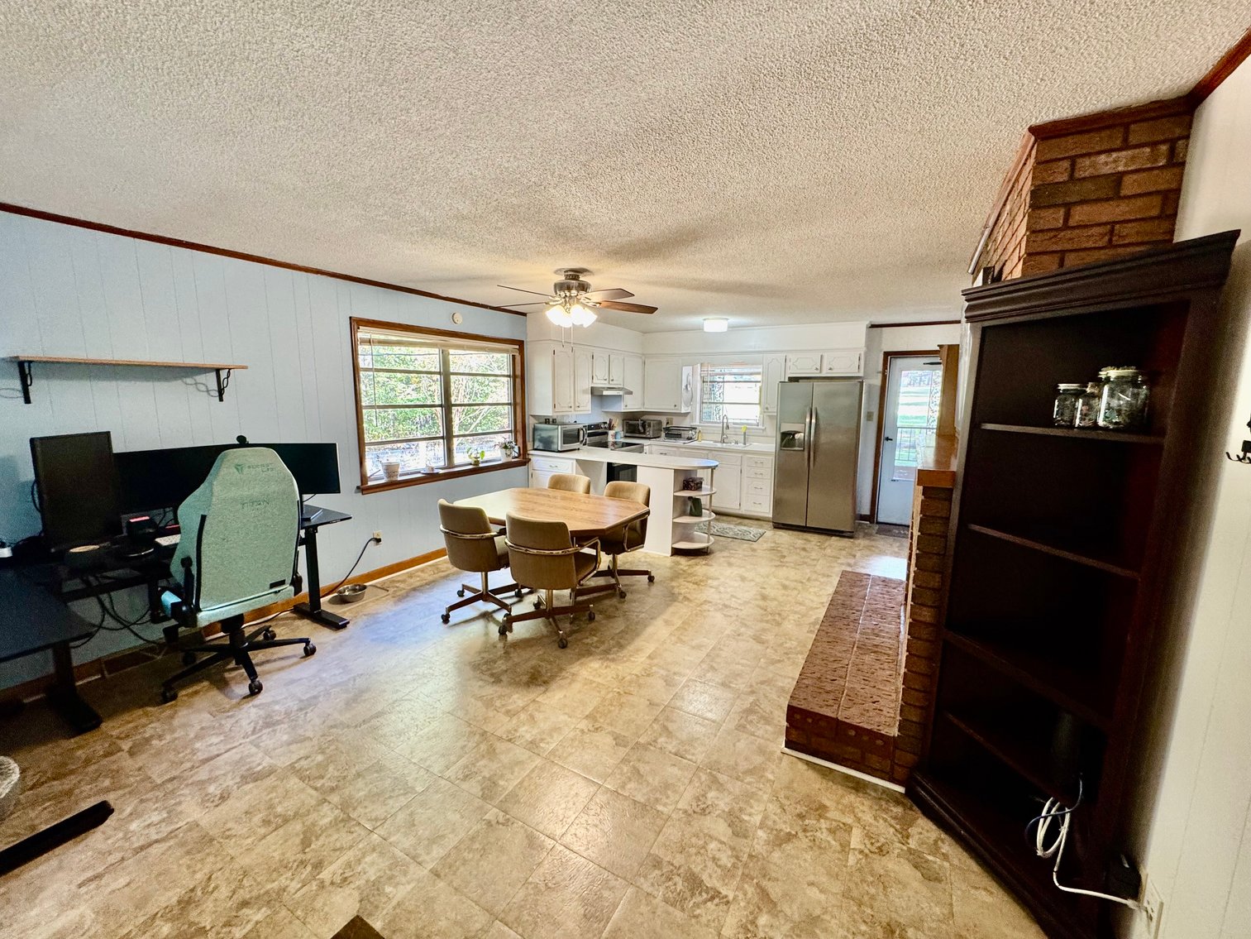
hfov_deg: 102.1
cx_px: 626
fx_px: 506
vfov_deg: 85.7
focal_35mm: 14
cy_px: 470
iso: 200
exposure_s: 1/60
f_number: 2.2
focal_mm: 2.22
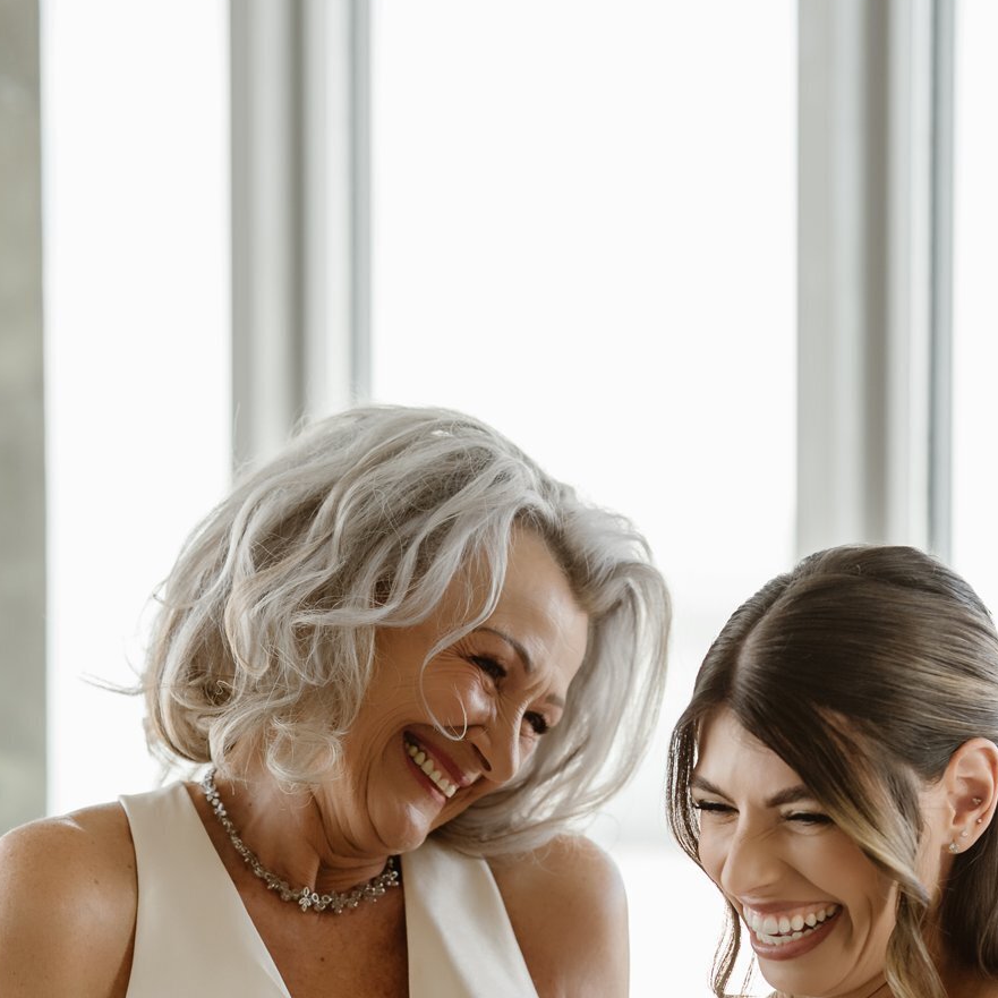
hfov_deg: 10.4
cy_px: 1016
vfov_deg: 10.3
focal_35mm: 168
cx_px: 490
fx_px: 5480
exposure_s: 1/400
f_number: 2.5
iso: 200
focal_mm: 85
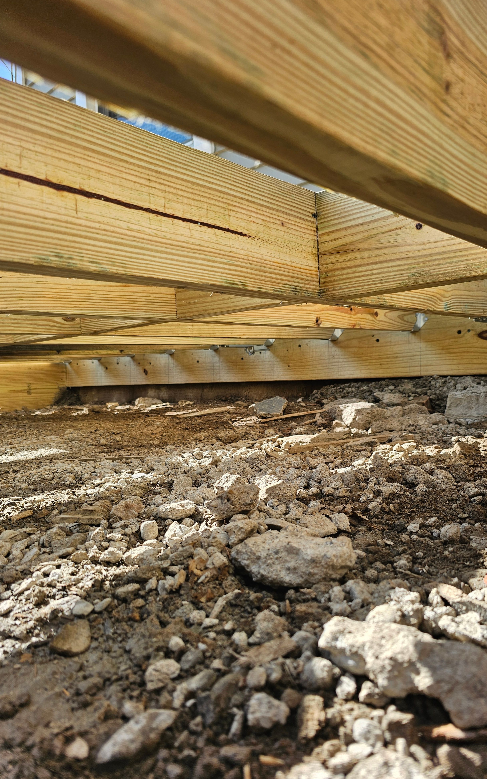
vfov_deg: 72.5
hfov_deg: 49.2
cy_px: 394
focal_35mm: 25
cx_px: 271
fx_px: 531
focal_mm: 6.3
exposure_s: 1/180
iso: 16
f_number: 1.7
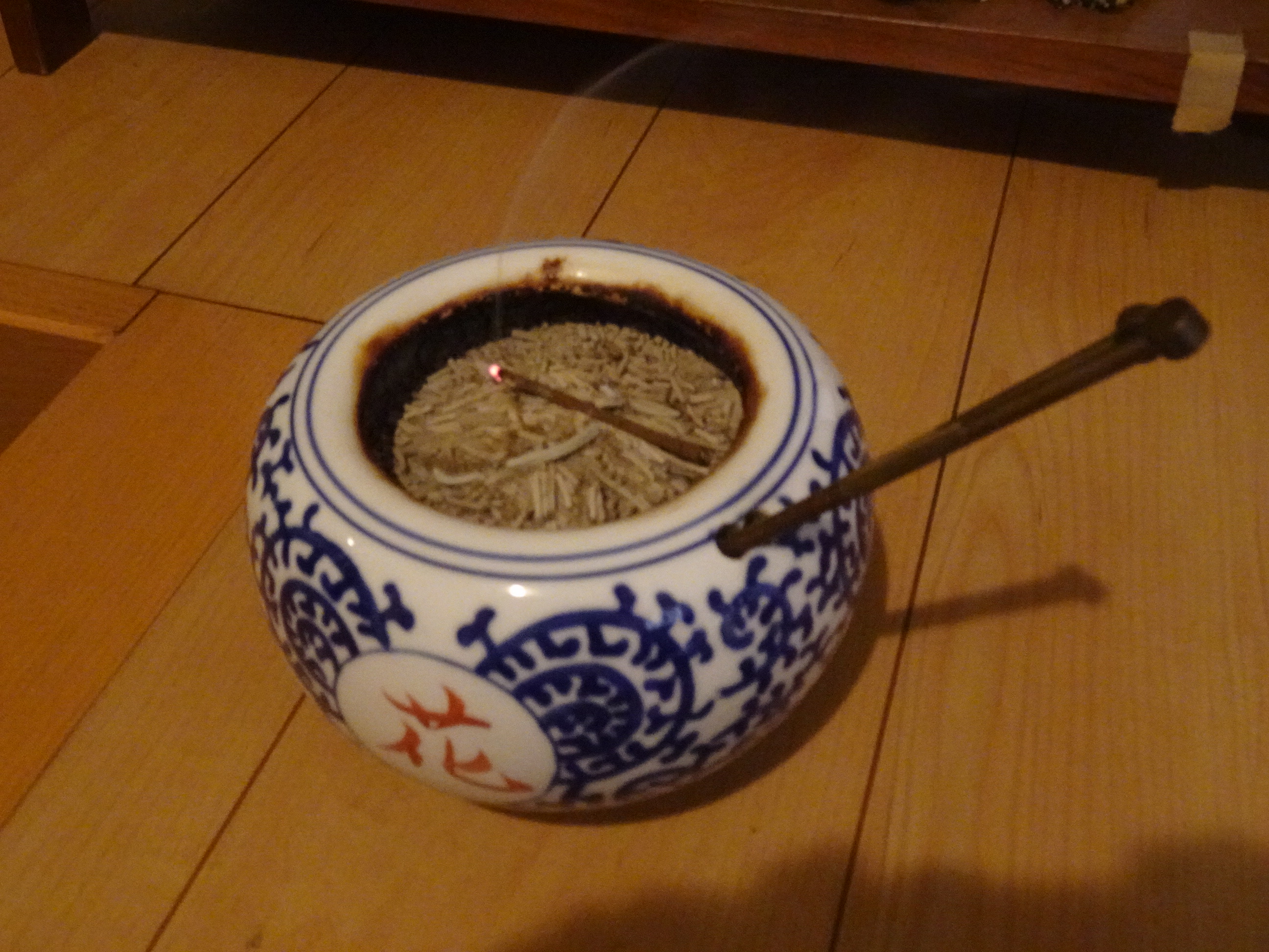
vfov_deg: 39.7
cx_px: 634
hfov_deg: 51.4
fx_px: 1320
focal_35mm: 36
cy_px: 476
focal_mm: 6.08
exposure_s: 1/5
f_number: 4
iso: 1250
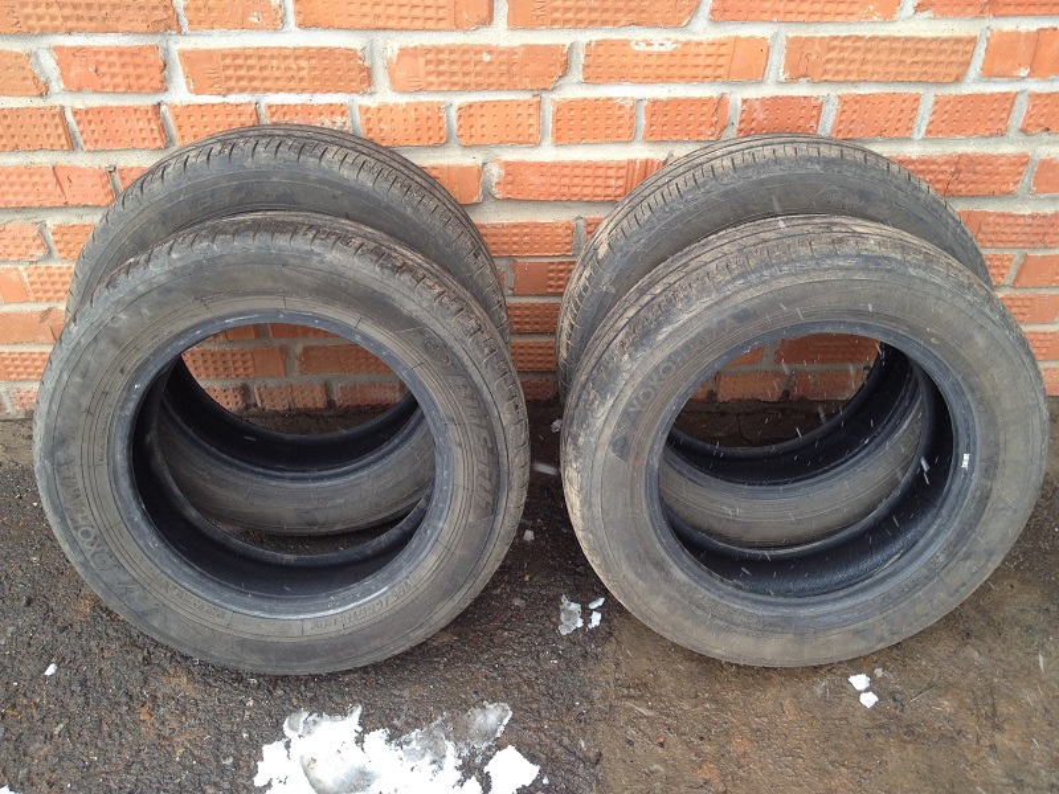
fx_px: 1071
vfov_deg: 40.7
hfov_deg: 52.6
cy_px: 397
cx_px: 530
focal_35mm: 35
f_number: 2.4
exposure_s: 1/120
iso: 64
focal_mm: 4.28
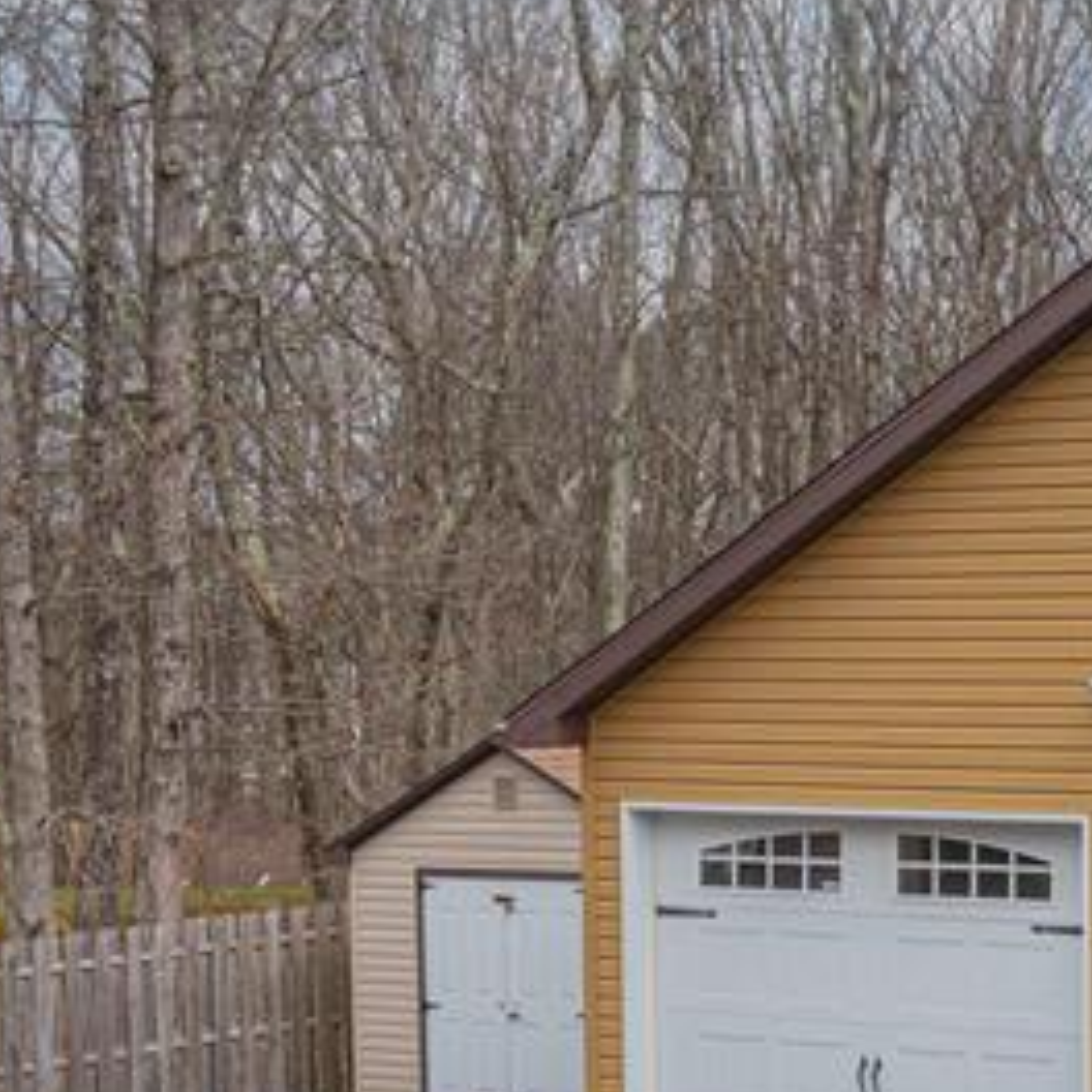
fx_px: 2998
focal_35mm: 84
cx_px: 1191
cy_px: 792
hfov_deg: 19.8
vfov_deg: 20.5
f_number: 9
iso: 320
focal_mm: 24
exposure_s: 1/1000
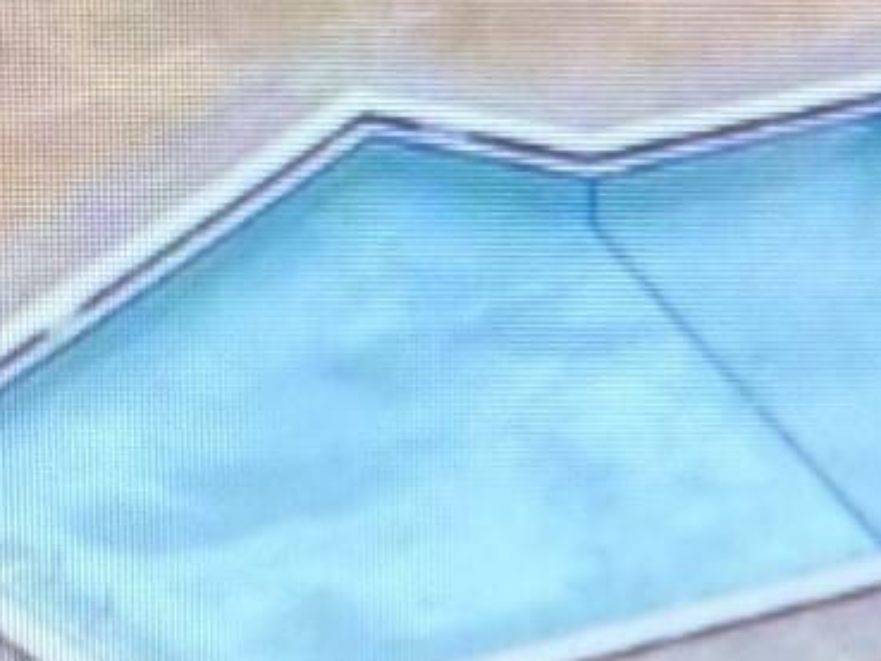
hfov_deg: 18.7
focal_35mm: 104
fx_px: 2648
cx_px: 740
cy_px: 620
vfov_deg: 14.1
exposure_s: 1/120
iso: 160
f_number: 2.2
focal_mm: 2.22
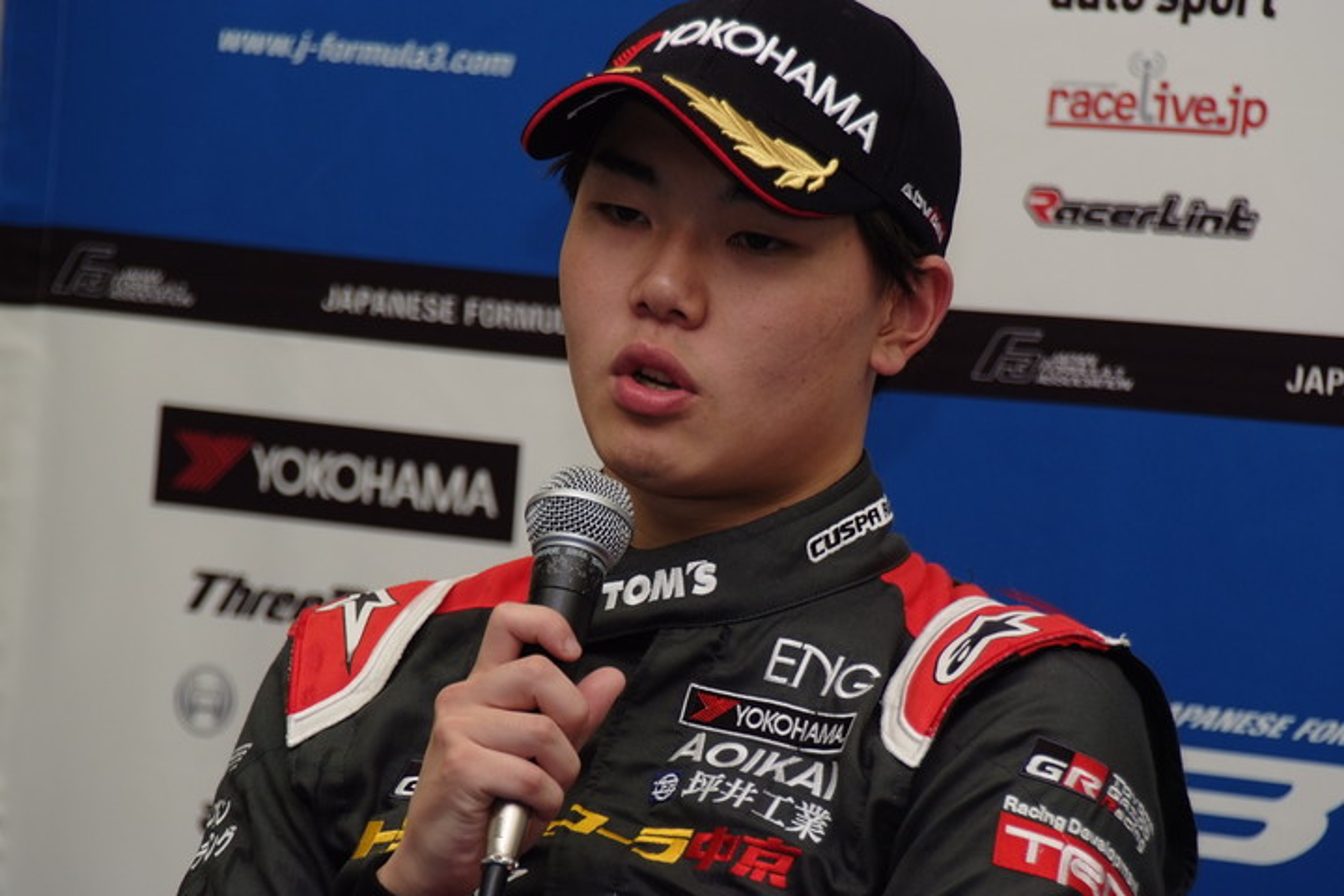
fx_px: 8399
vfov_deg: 6.1
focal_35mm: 225
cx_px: 672
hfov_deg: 9.1
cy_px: 448
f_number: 5.6
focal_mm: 150
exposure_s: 1/125
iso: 400
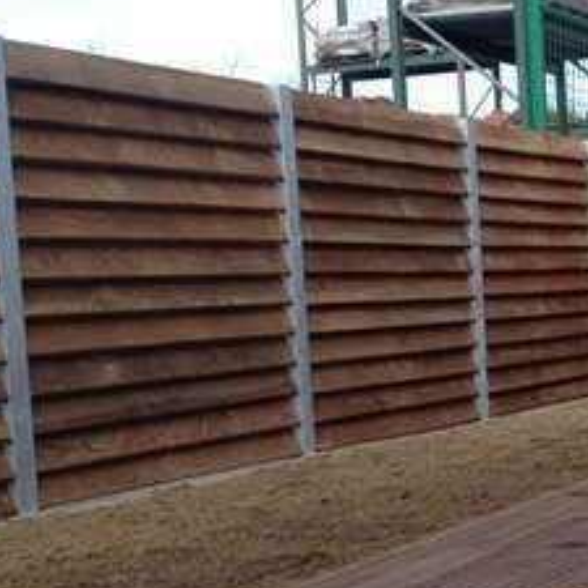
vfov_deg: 19.6
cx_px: 677
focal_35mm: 88
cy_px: 416
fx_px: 1691
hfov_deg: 18.8
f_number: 2.4
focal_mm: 4.28
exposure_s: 1/403
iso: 50
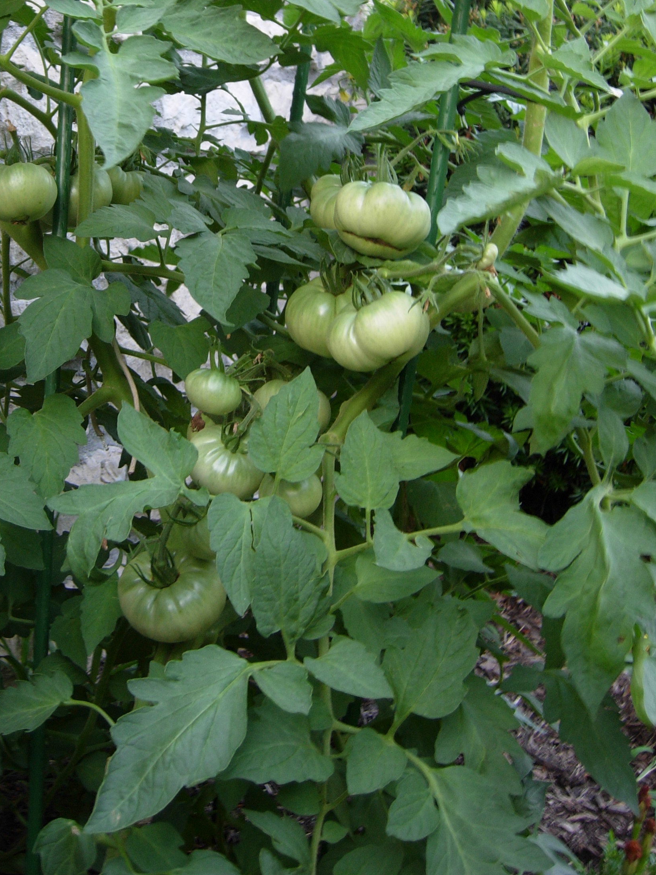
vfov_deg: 31.2
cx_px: 248
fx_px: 1542
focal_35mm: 61
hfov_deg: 24.0
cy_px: 237
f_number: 2.9
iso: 50
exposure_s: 1/10.3
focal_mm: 8.5
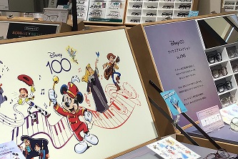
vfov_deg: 17.1
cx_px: 122
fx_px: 522
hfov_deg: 25.7
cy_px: 127
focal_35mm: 79
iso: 32
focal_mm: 3.3
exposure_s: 1/120
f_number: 2.4
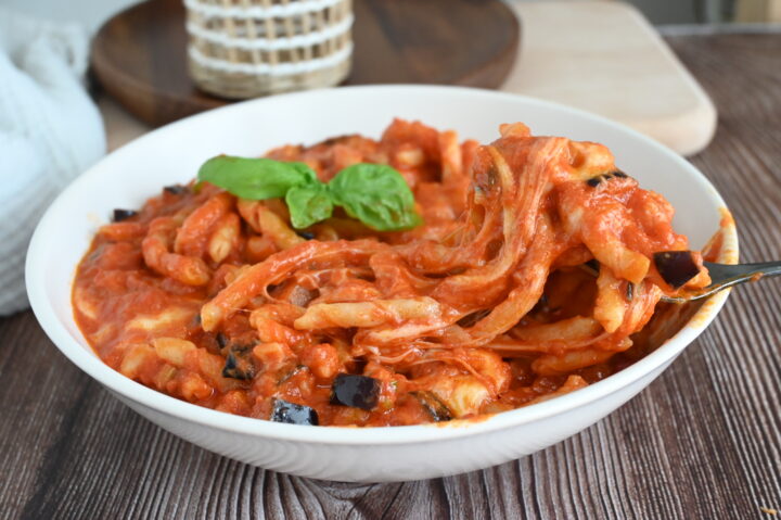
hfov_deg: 40.4
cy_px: 260
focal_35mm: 49
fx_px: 1062
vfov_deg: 27.5
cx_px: 390
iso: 1250
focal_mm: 33
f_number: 6.3
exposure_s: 1/80
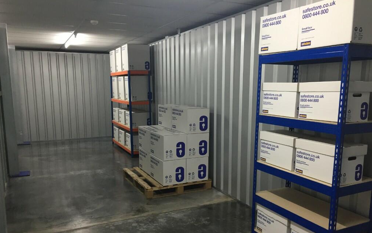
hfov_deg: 61.2
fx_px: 314
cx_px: 185
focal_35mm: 31
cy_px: 140
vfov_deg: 40.4
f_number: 2.2
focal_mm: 4.15
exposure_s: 1/33
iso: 125
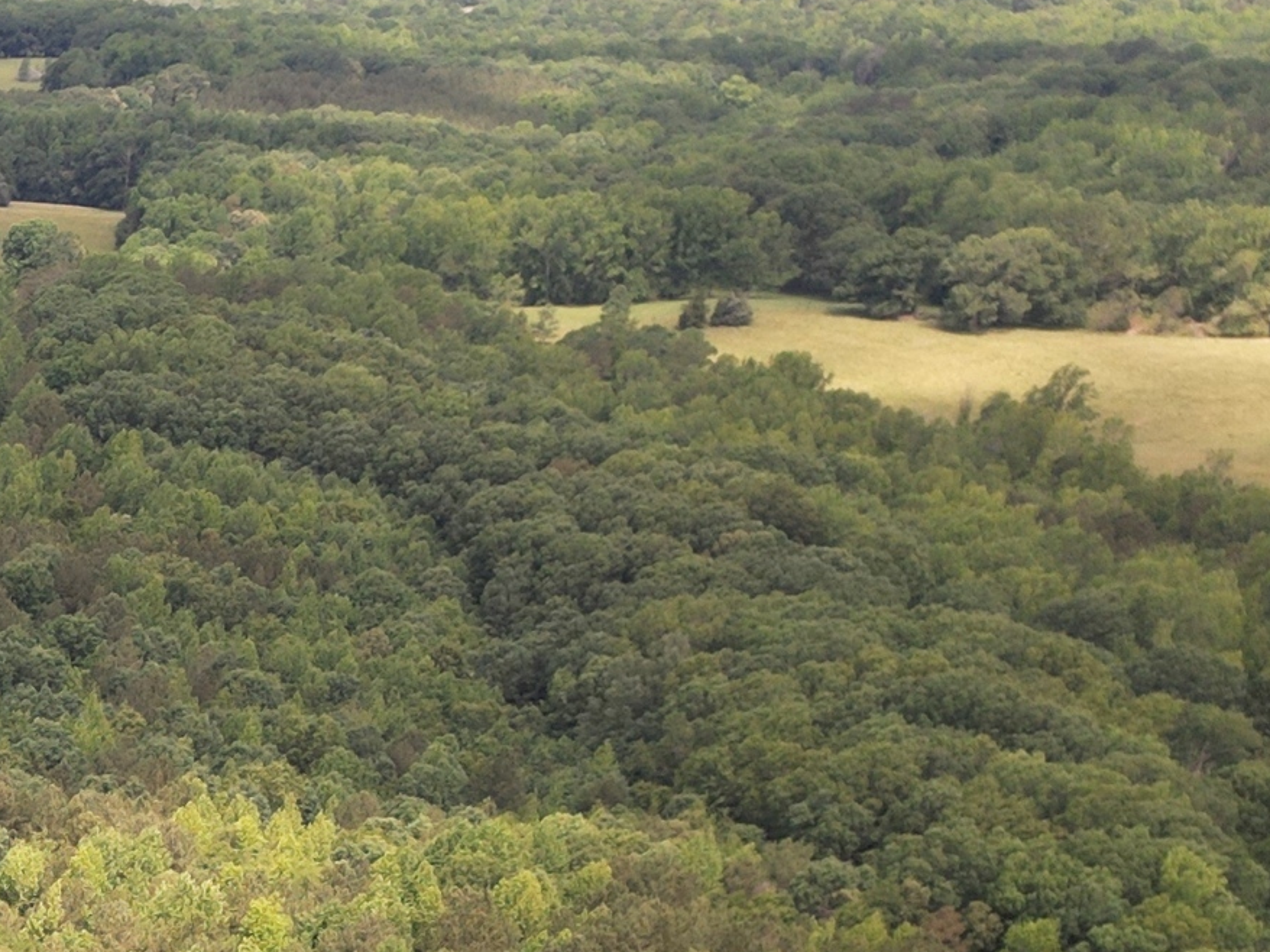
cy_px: 1437
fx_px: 3081
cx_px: -920
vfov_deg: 16.1
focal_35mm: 84
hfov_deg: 18.8
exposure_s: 1/15
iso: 100
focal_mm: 6.72
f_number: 1.7
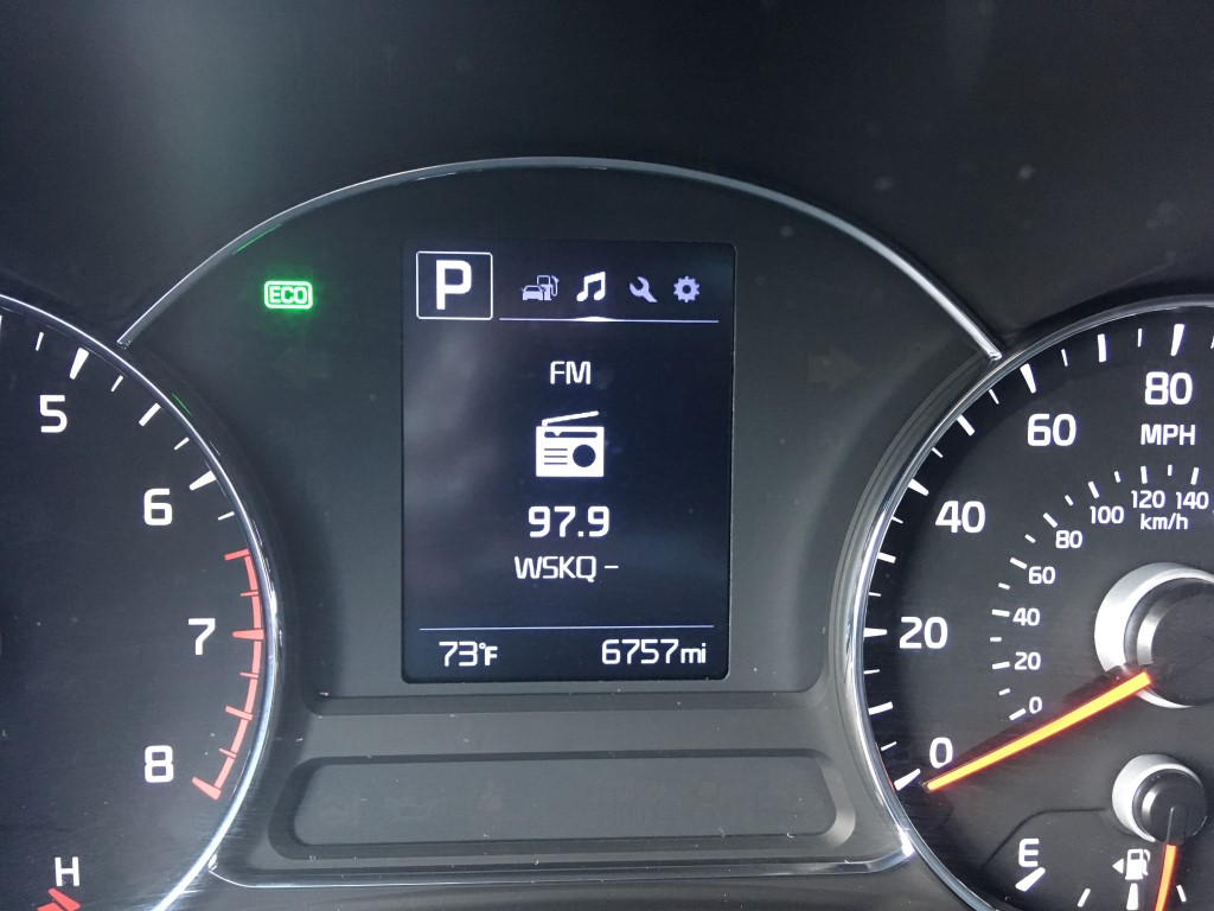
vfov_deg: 48.2
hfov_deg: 61.7
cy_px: 456
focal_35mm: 29
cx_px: 607
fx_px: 1017
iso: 200
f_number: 2.2
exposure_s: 1/15
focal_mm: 4.15
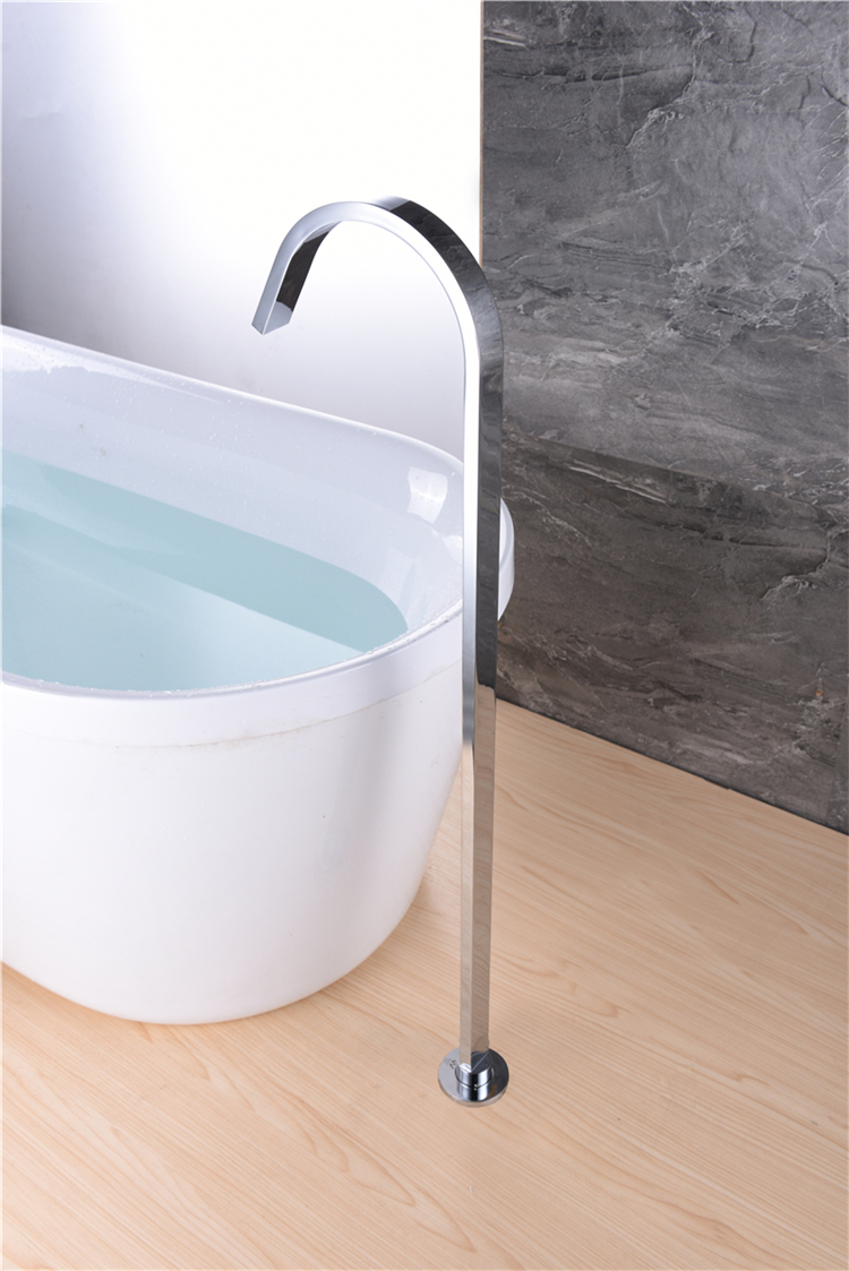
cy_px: 636
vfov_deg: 53.1
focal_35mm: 36
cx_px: 424
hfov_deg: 36.9
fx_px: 1272
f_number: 9
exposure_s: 1/160
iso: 64
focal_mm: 36
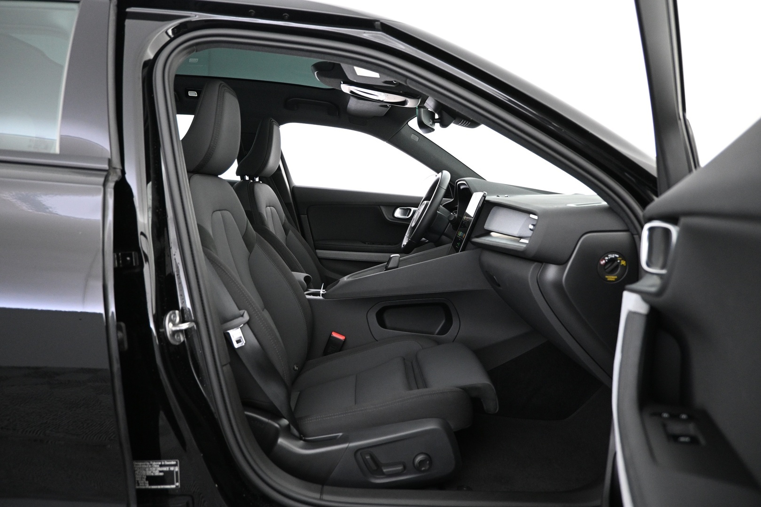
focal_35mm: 24
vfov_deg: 53.1
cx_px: 380
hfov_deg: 73.7
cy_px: 254
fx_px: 507
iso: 1600
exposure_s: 1/20
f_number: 3.5
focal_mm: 16
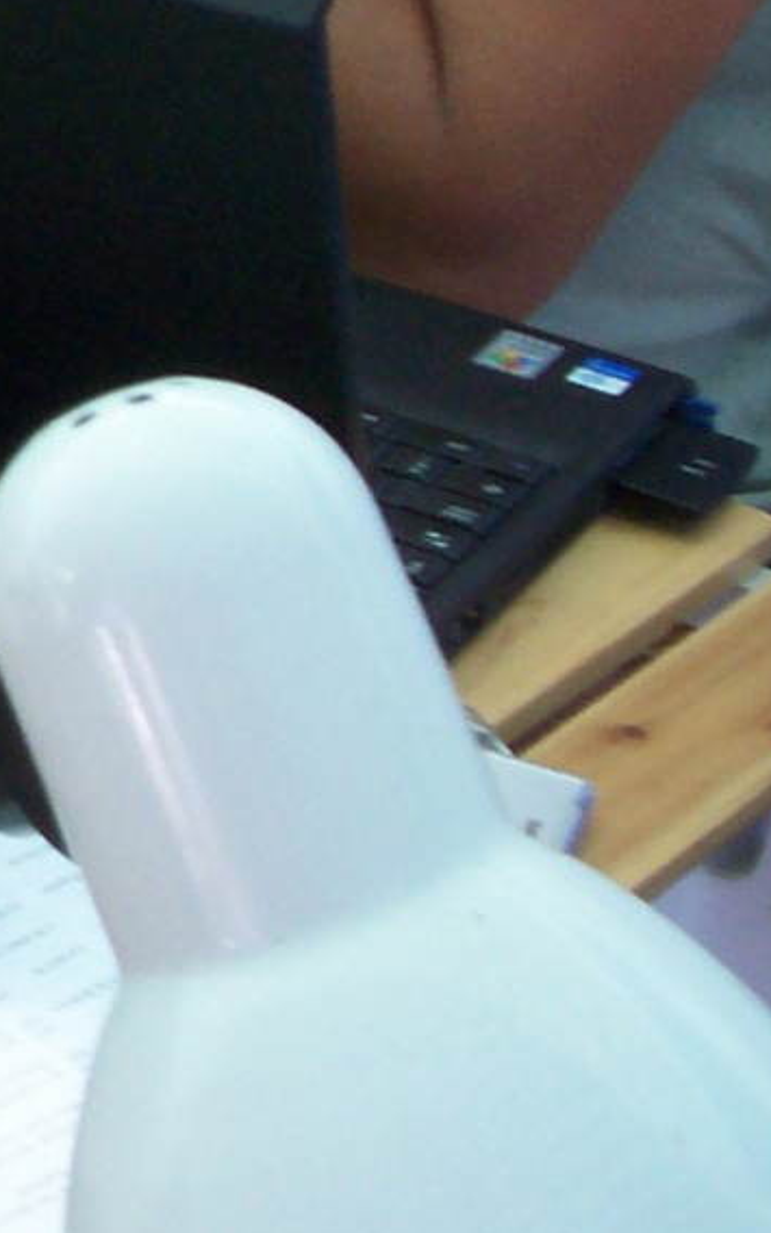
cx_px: -881
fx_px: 4471
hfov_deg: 9.1
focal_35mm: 133
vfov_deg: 15.4
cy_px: 26
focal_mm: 5.9
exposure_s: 1/73.9
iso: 100
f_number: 4.5
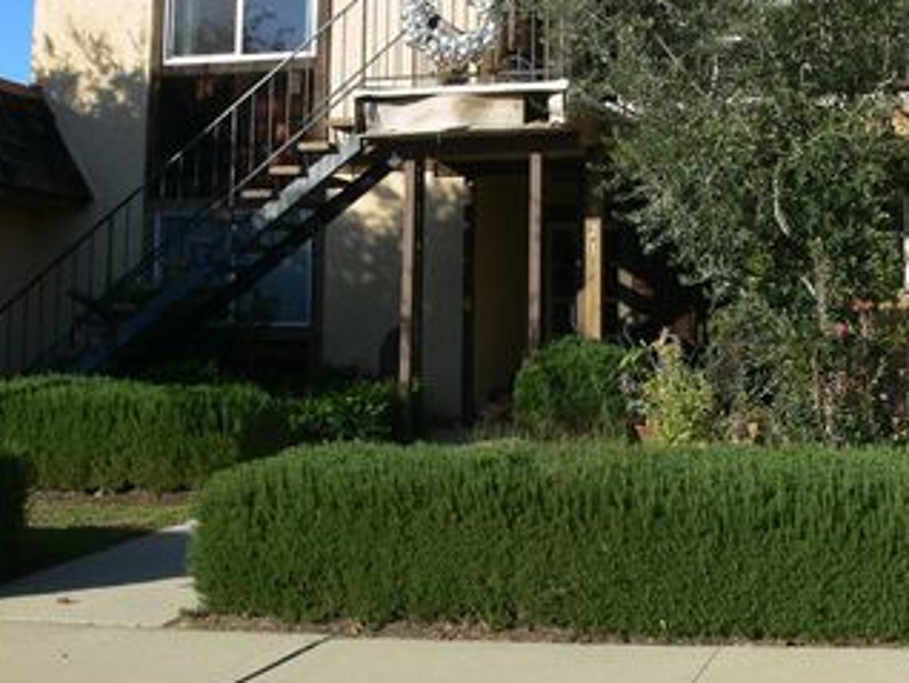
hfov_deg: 34.6
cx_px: 603
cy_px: 196
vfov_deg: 26.3
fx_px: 1445
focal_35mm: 55
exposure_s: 1/250
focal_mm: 7.4
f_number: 5.6
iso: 80
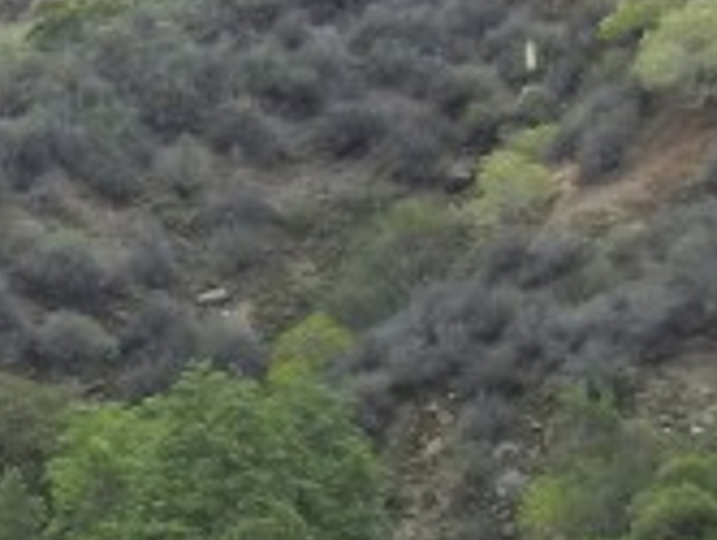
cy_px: 246
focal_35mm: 185
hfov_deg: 10.1
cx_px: -592
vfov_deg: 8.0
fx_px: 3837
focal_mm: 5.4
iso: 160
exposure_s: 1/550
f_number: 3.5
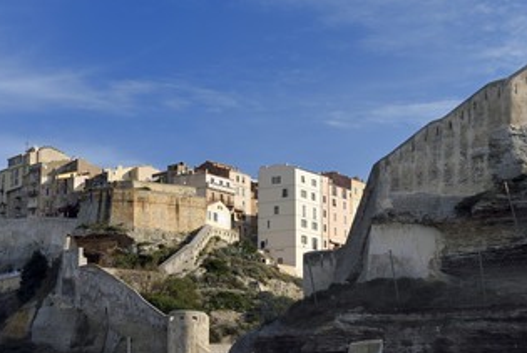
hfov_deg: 21.8
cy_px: 167
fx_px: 1363
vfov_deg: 14.8
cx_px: 342
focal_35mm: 93
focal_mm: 70
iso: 200
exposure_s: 1/250
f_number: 16
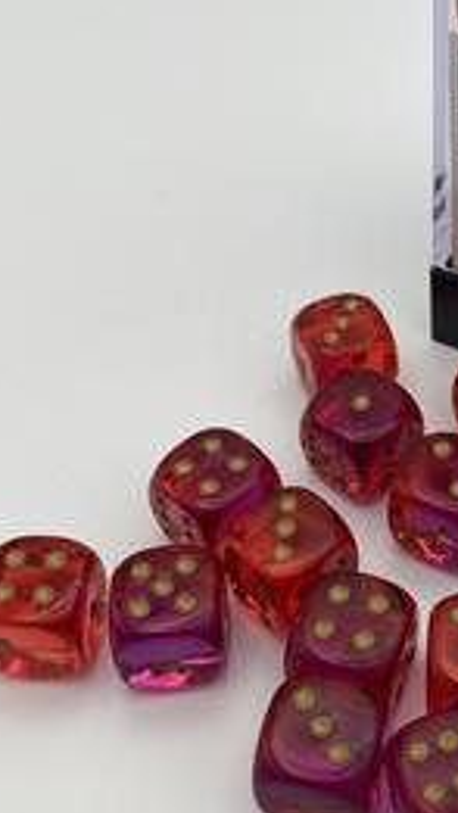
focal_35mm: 52
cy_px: 290
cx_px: 461
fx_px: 1122
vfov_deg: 39.5
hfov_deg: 22.2
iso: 32
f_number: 1.8
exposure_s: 1/194
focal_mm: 4.25
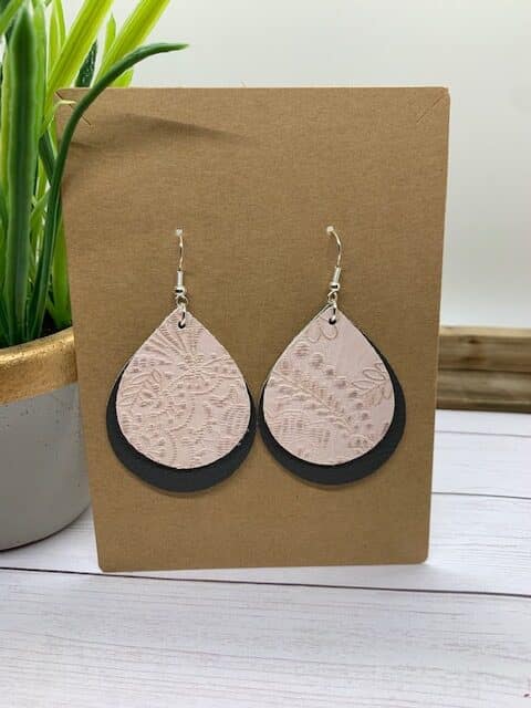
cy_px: 354
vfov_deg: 67.3
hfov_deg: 53.1
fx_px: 532
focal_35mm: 26
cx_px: 266
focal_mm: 4.25
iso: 40
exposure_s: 1/120
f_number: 1.8
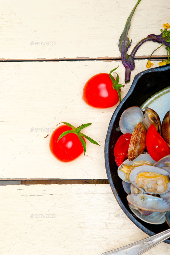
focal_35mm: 105
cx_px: 85
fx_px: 745
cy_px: 128
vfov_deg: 19.5
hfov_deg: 13.0
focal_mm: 105
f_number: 11
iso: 200
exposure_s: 1/200
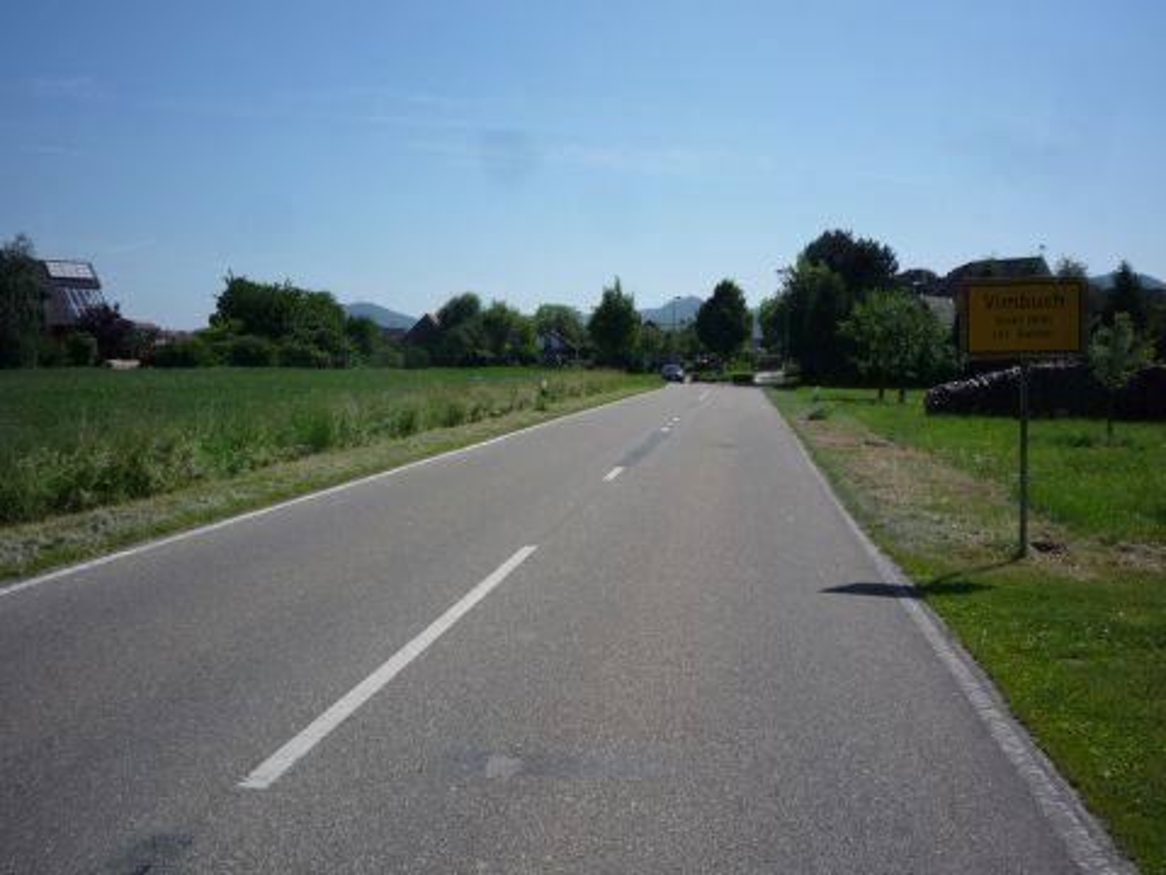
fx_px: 1078
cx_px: 583
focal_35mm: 32
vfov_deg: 44.2
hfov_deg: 56.8
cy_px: 438
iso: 100
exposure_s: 1/640
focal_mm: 5.2
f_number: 5.6
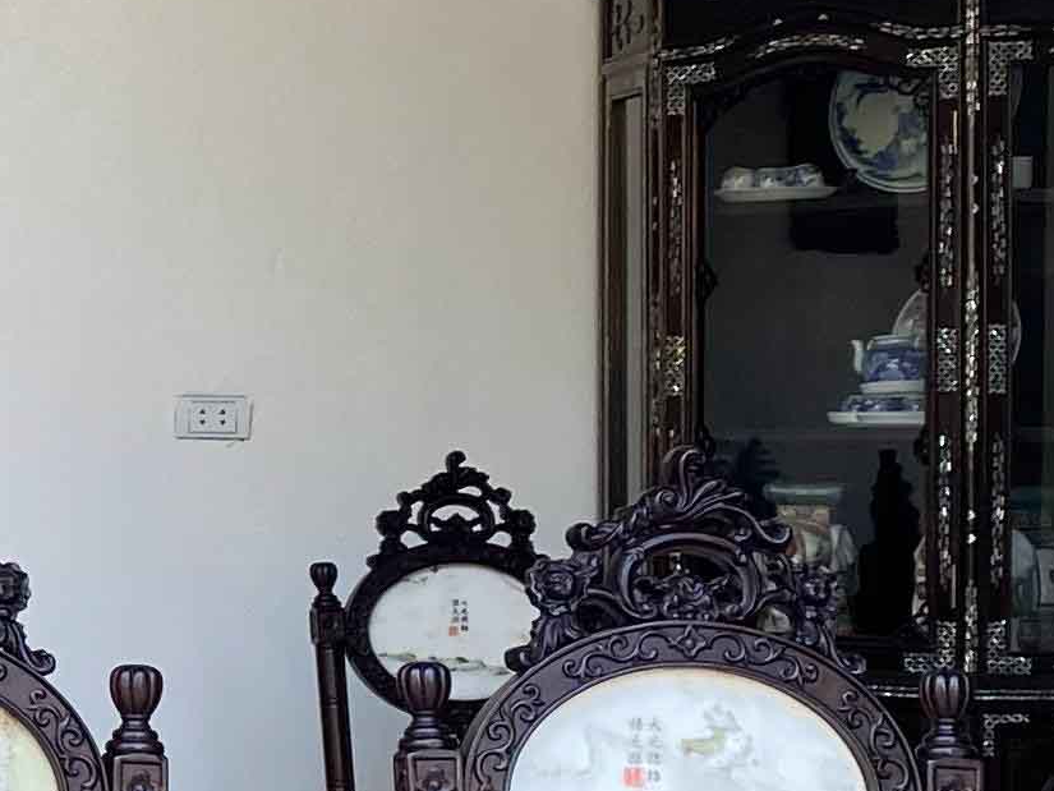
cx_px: -839
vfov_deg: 11.7
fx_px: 3868
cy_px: 503
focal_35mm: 127
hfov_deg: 13.8
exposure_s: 1/121
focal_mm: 4.25
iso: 64
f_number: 1.8
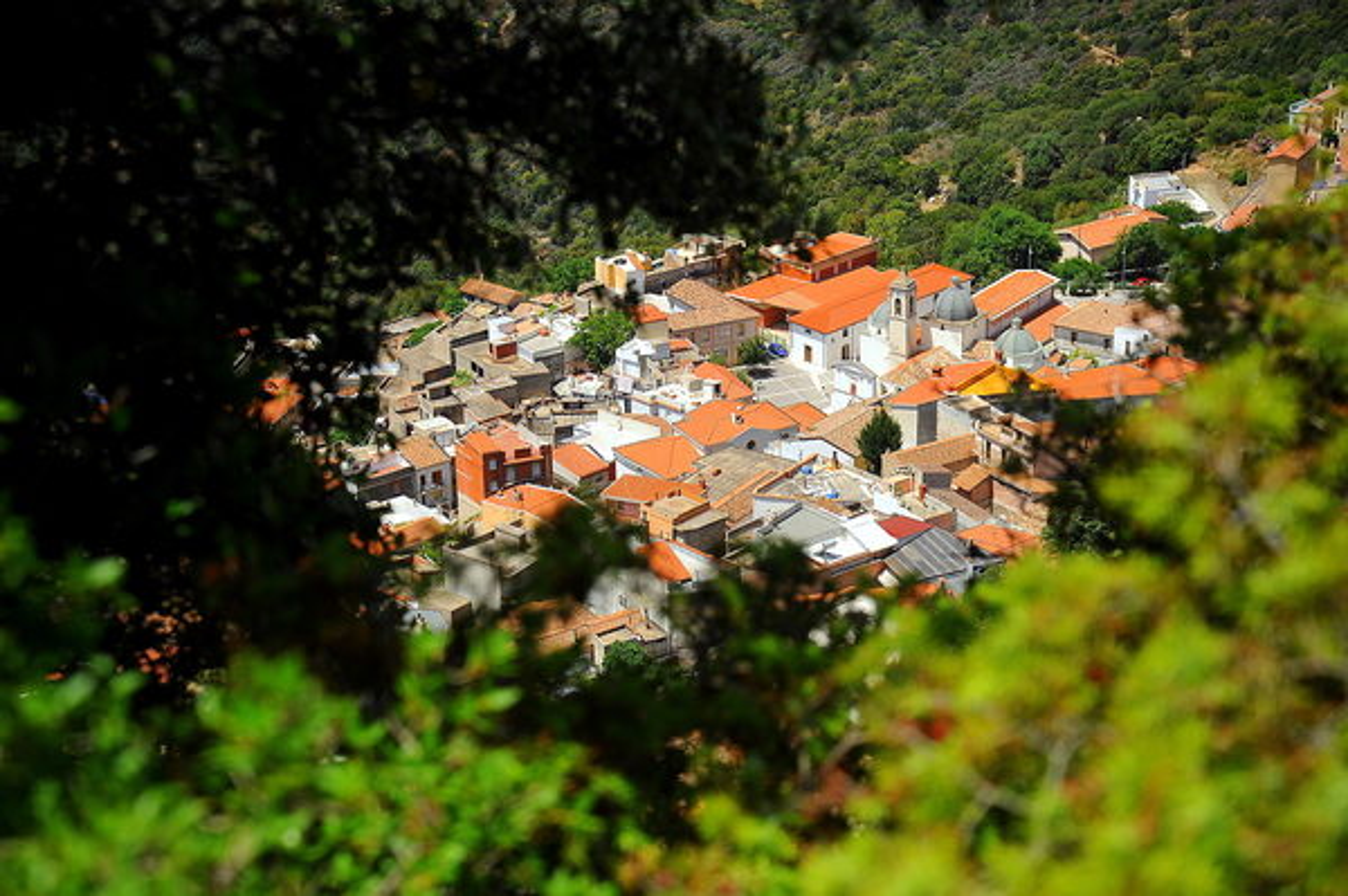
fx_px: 2993
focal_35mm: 80
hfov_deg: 25.4
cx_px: 674
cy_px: 448
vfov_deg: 17.0
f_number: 6.3
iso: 400
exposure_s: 1/500
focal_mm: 80
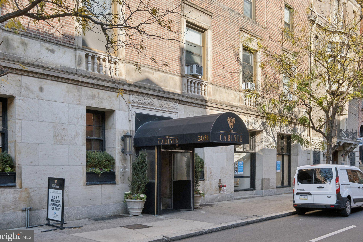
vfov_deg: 35.9
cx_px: 180
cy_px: 119
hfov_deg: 51.9
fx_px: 373
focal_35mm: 37
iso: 250
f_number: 8
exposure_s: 1/200
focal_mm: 24
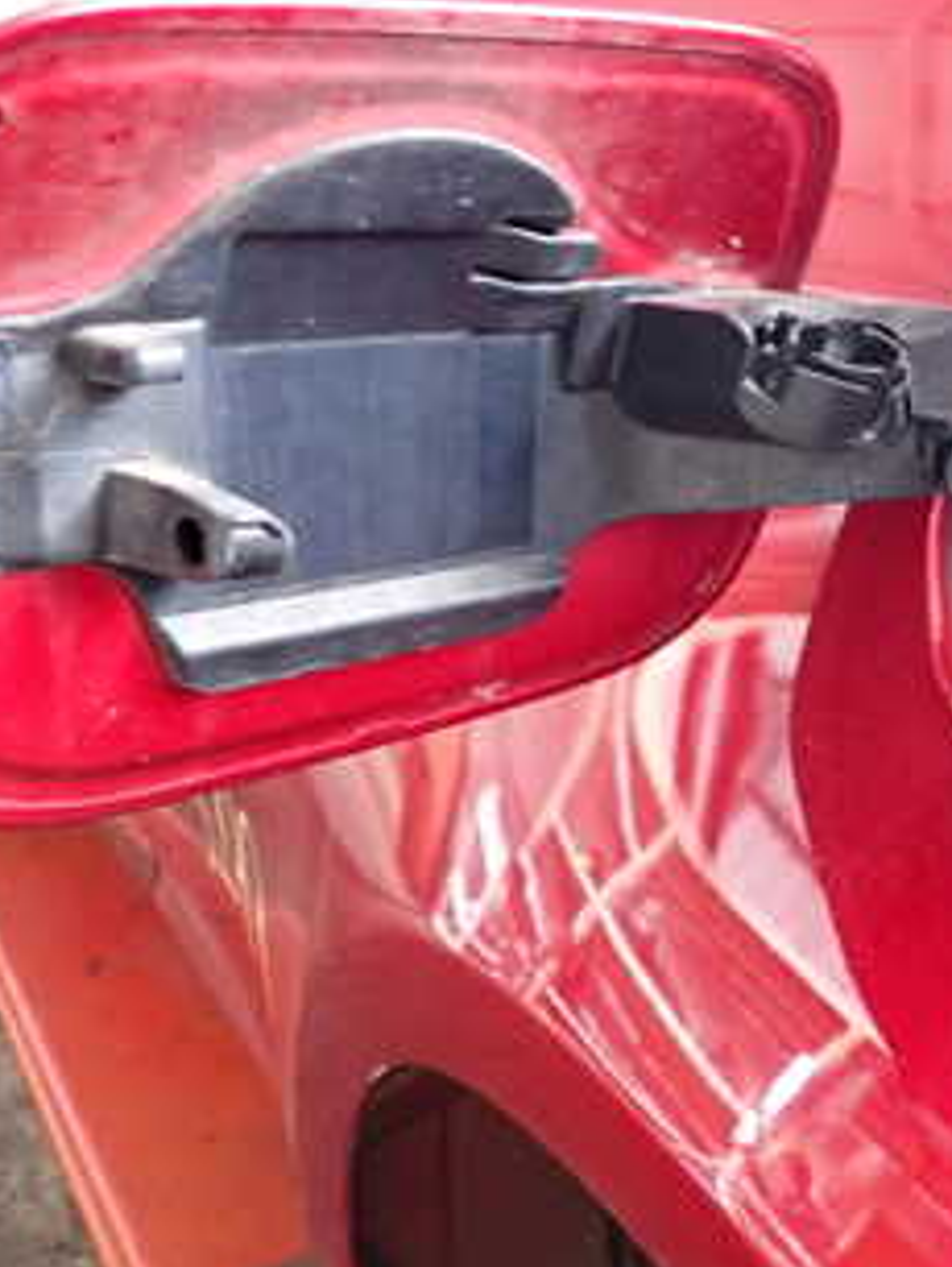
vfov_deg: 38.9
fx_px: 1794
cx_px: 861
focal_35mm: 49
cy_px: 617
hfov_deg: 28.5
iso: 400
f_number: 2
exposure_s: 1/30
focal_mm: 4.5
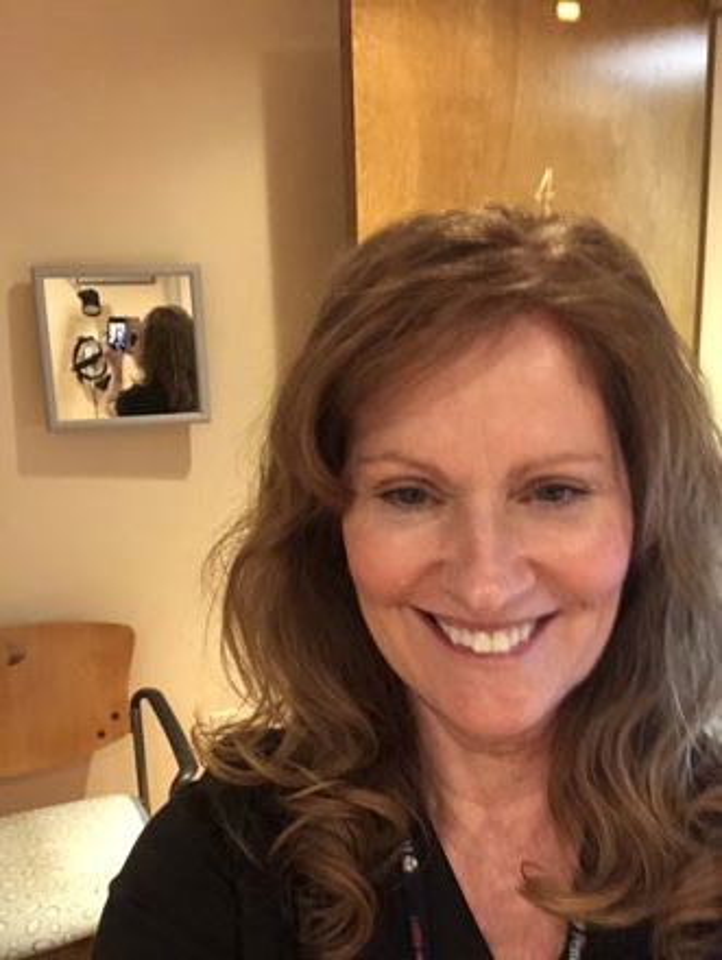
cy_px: 480
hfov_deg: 44.2
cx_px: 361
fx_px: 888
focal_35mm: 32
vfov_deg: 56.8
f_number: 2.2
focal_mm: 2.87
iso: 500
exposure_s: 1/24
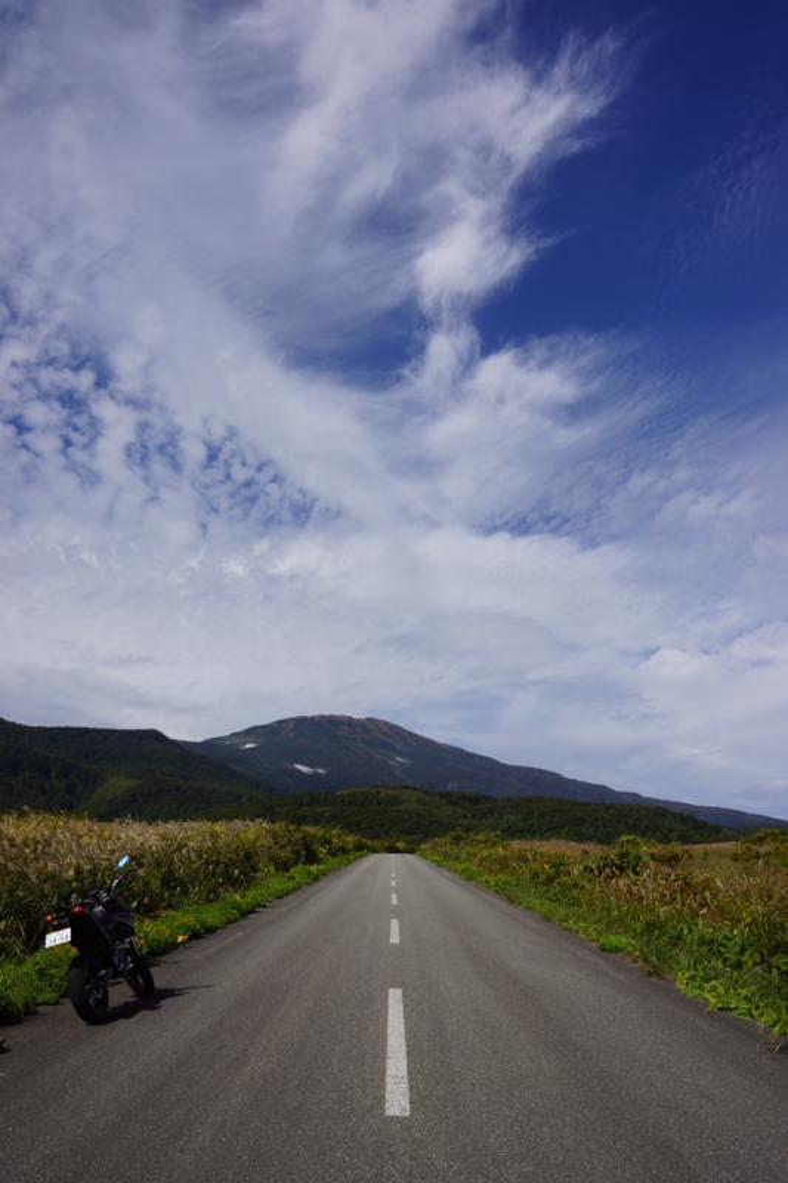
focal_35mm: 27
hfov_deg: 47.9
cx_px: 394
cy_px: 592
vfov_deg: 67.4
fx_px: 887
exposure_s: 1/250
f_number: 13
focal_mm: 18
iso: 100
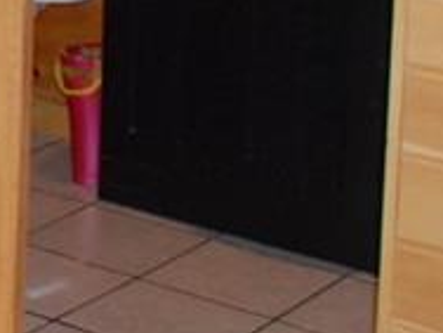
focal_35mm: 142
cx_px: -521
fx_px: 1817
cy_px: -292
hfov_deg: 11.9
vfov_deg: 9.8
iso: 800
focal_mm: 18
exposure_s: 1/60
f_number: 5
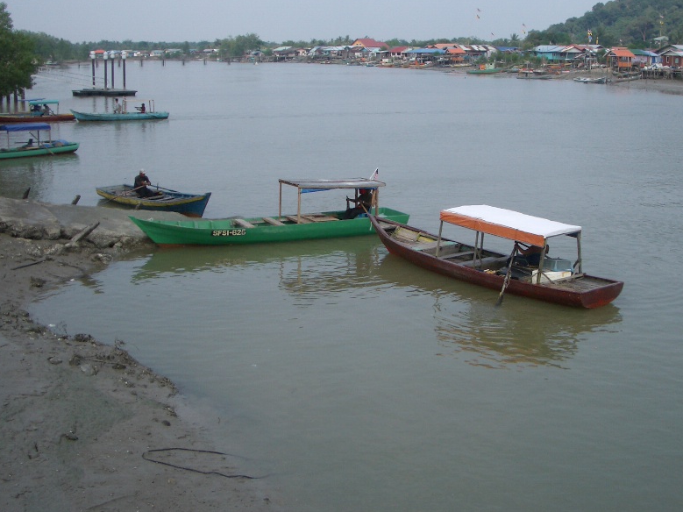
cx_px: 409
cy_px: 198
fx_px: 907
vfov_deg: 31.4
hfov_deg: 41.1
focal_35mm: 46
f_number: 4.3
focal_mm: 5.8
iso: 50
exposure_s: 1/400
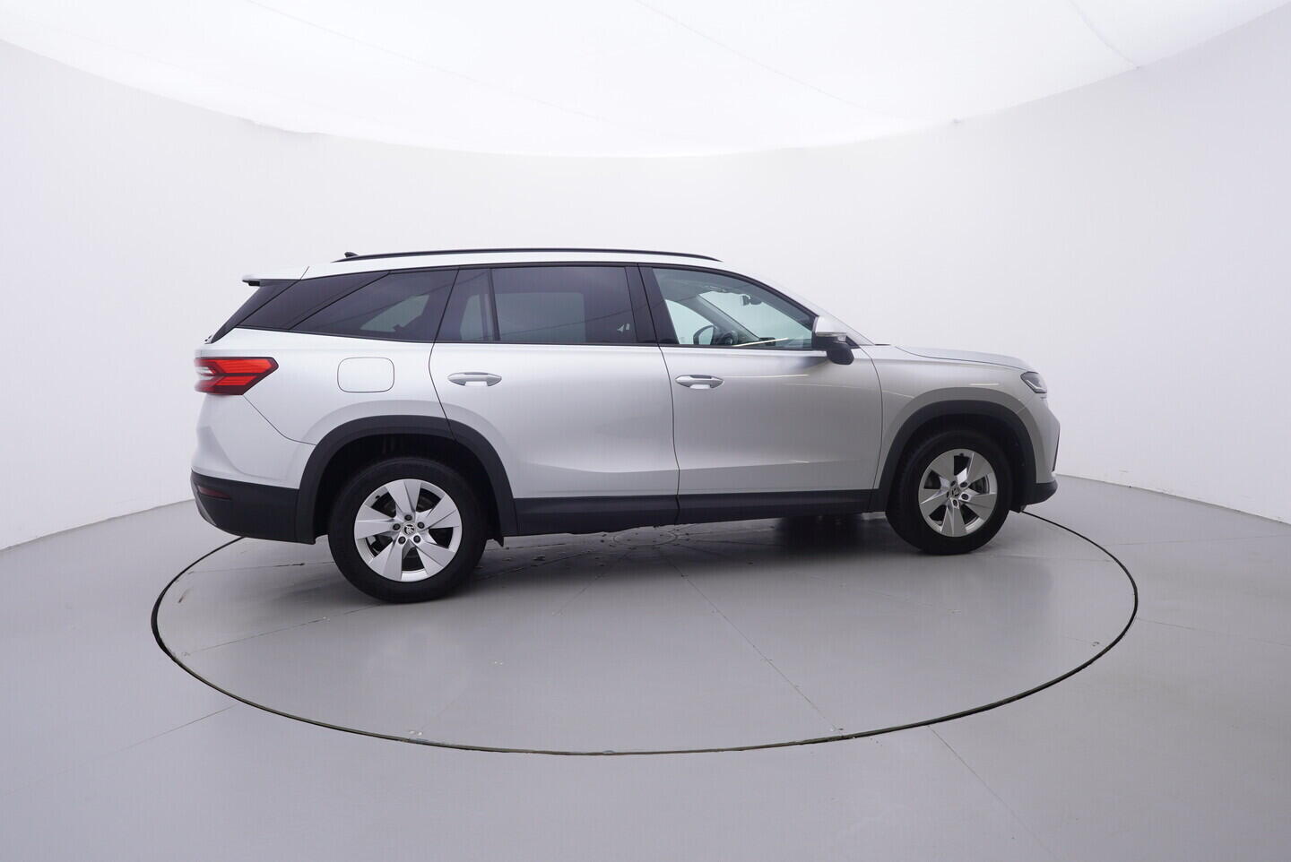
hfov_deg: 77.3
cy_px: 431
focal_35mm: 22
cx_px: 646
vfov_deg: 56.2
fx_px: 807
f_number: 5
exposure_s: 1/80
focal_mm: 15
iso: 200
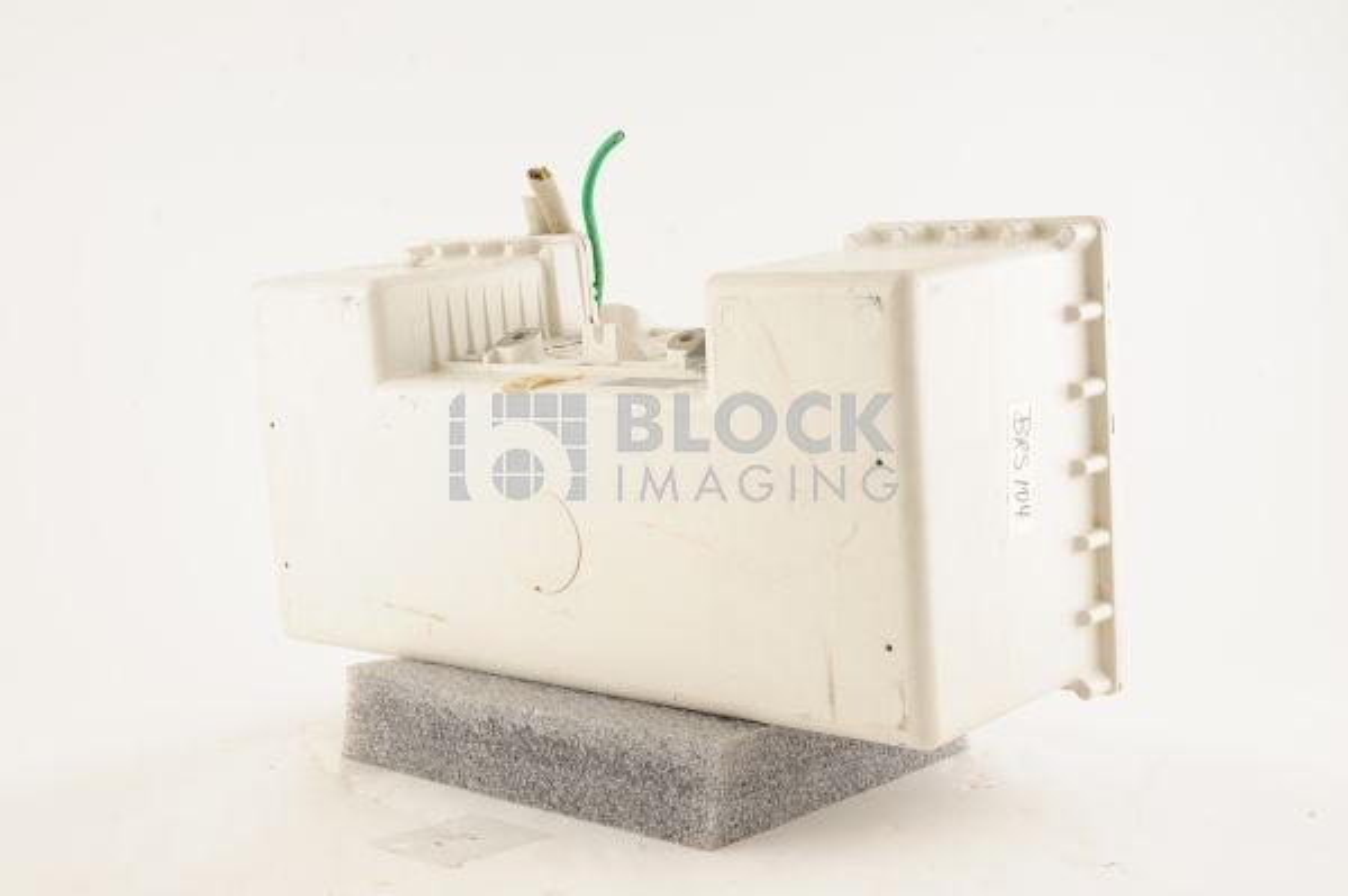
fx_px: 1871
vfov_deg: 26.9
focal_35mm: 50
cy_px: 448
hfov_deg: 39.6
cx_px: 674
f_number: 11
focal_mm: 50
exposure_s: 1/125
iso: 1600
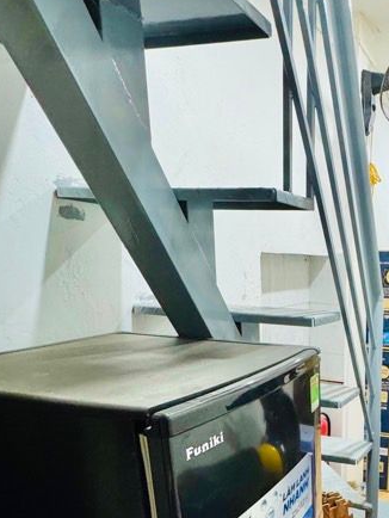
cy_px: 403
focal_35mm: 33
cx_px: 389
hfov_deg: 38.2
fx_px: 494
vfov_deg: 52.3
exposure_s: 1/50
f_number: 2.2
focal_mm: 2.22
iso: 400
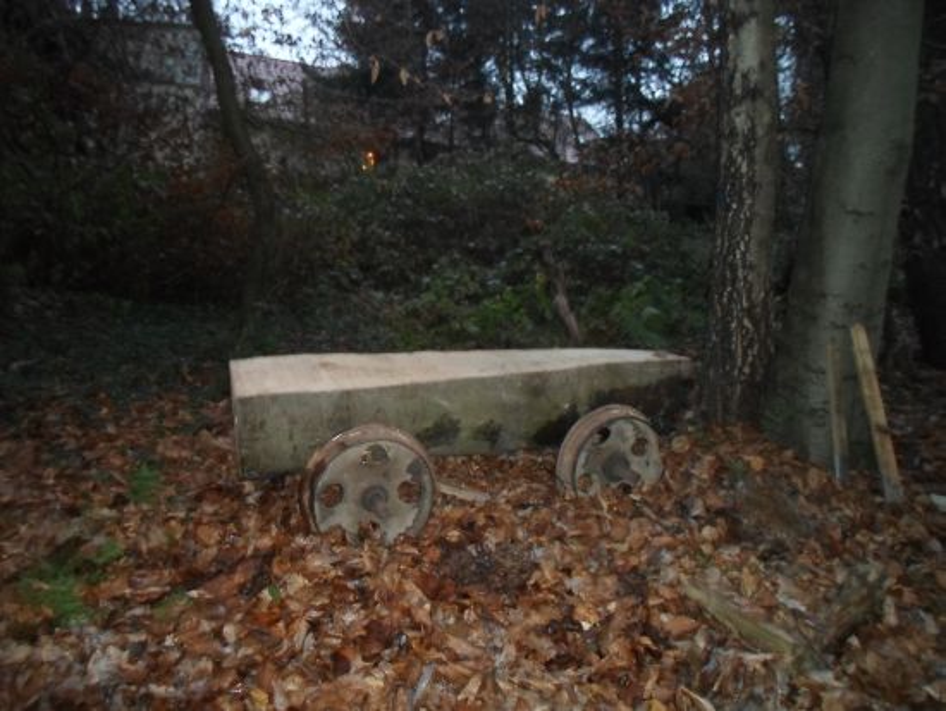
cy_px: 356
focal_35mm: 25
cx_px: 473
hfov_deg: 69.4
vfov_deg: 54.9
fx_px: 684
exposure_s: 1/3
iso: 640
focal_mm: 4.5
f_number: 2.5
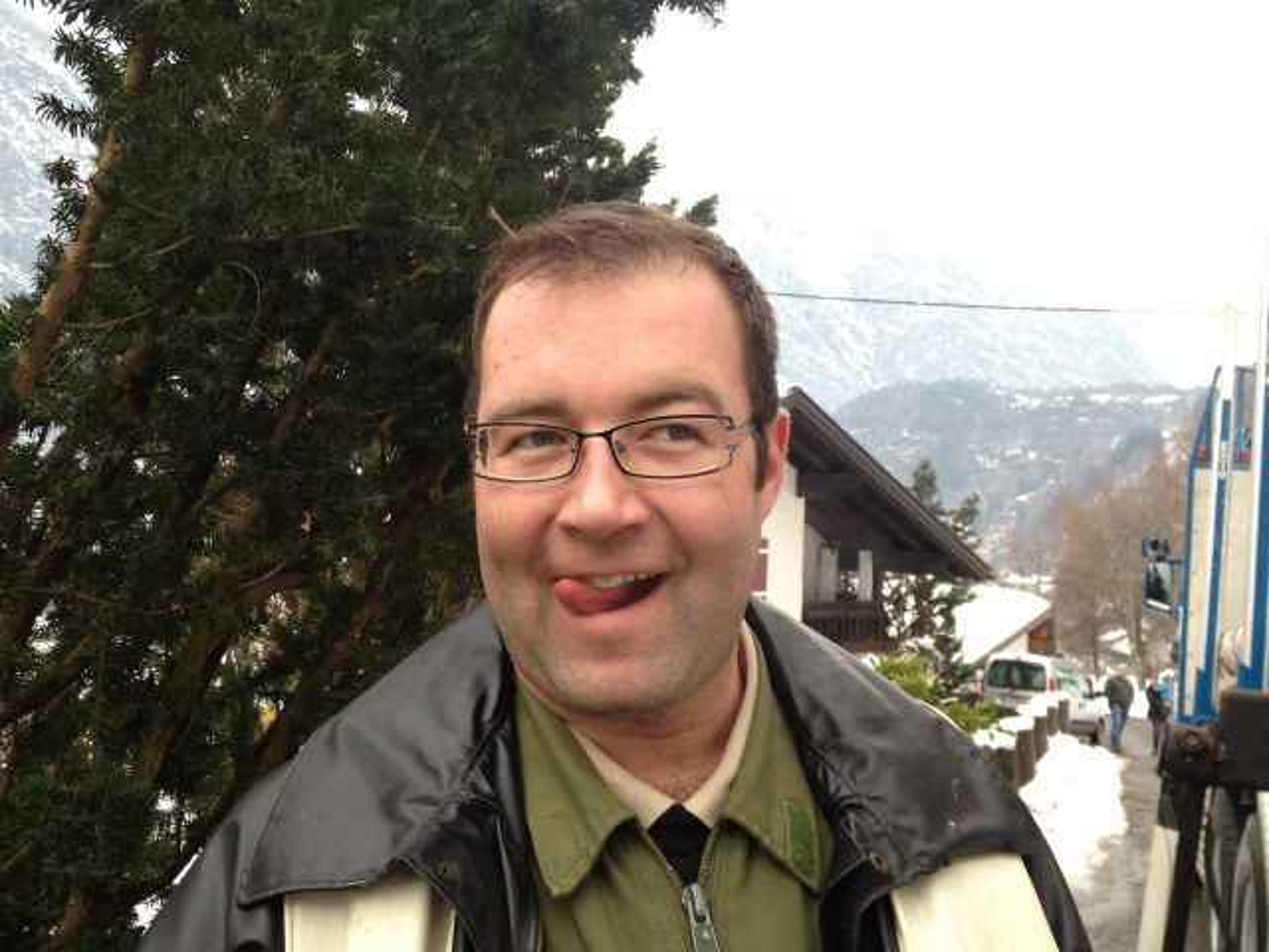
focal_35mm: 35
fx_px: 1283
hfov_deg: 52.6
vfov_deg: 40.7
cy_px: 476
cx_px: 634
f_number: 2.4
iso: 64
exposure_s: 1/202
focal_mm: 4.28
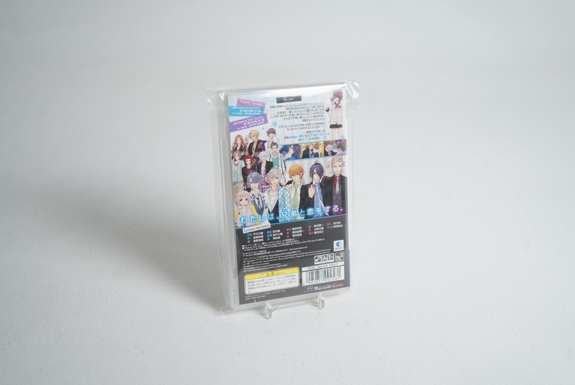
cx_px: 288
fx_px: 655
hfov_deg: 47.4
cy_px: 192
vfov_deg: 32.7
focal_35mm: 41
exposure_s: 1/50
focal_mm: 41
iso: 200
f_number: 4.5
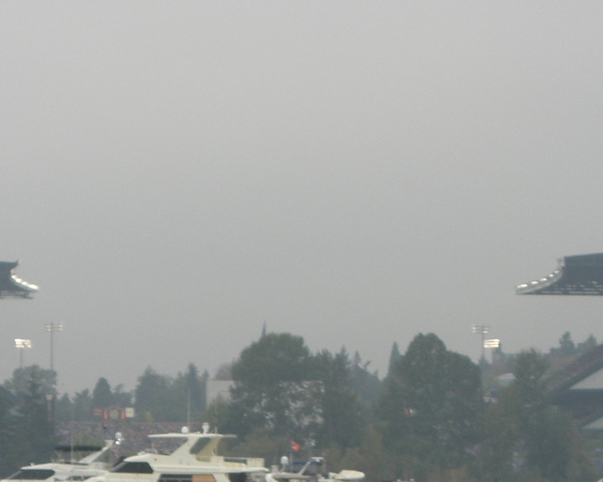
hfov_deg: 8.5
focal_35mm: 227
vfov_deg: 6.8
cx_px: 260
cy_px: 424
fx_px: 4051
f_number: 5.2
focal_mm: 18.6
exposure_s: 1/100
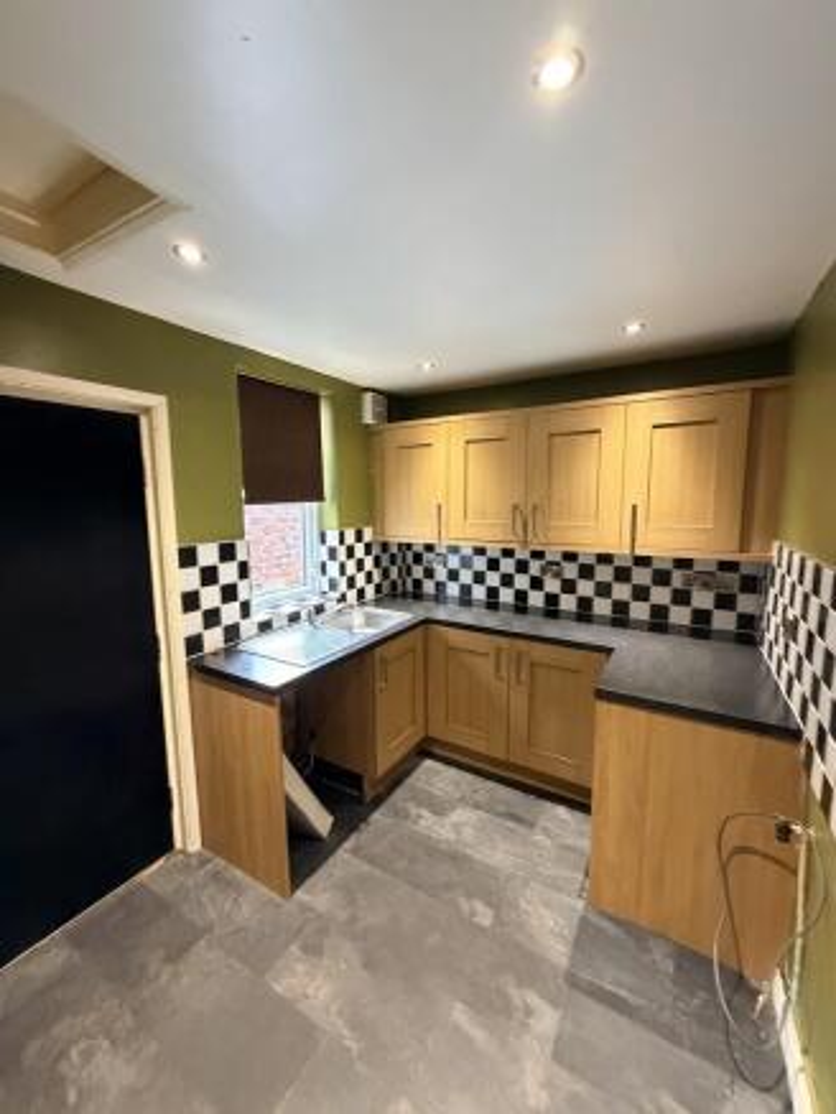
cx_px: 418
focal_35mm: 14
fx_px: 451
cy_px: 557
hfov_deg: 85.7
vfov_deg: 102.0
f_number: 2.2
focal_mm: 2.22
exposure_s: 1/50
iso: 640
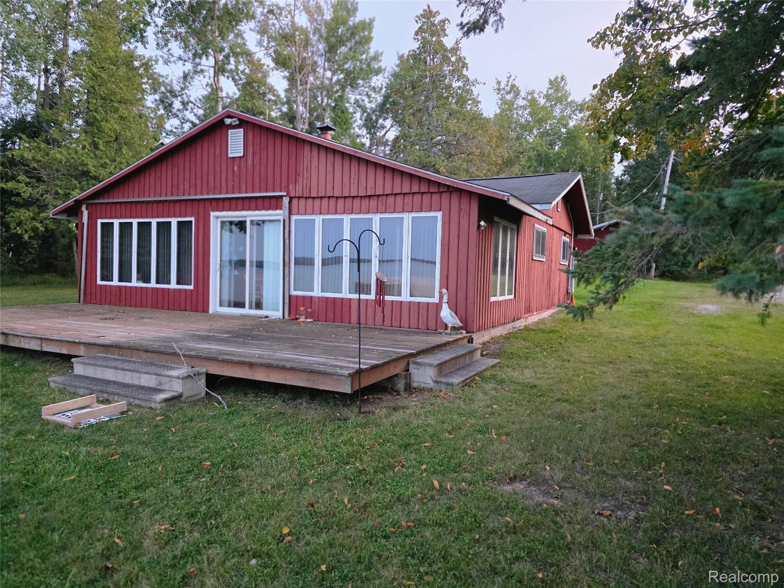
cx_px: 392
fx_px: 521
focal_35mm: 23
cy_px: 294
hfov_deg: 73.9
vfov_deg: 58.9
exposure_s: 1/120
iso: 1250
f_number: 1.7
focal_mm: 6.3
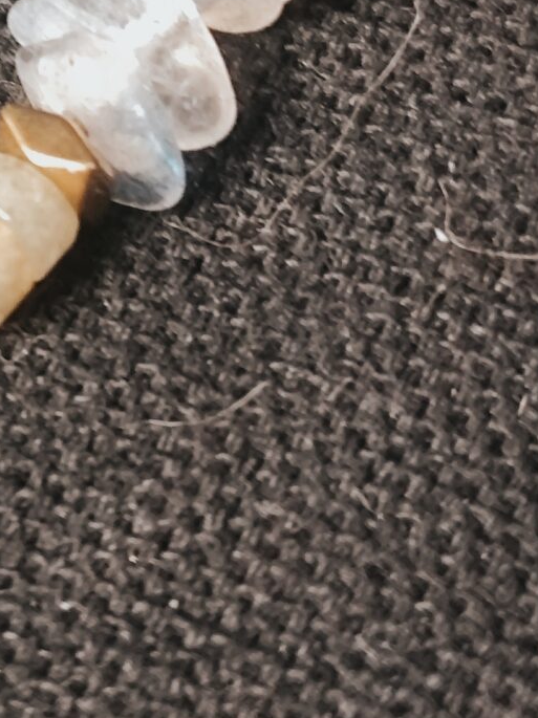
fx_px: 3568
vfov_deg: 11.3
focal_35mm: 172
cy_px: -160
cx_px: -155
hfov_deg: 8.5
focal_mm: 6.19
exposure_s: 1/25
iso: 1000
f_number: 1.65
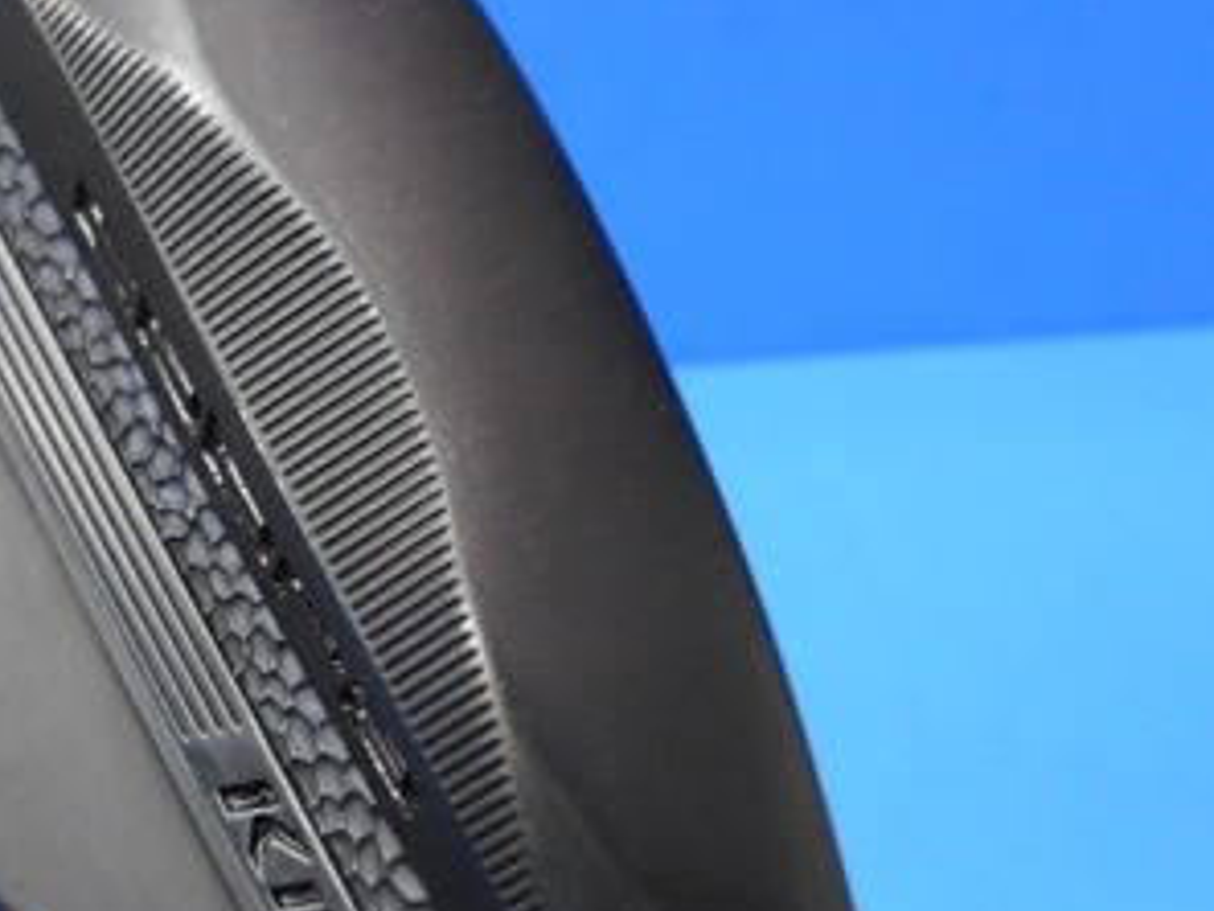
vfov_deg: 26.9
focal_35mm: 54
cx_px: 320
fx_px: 1894
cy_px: 575
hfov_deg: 34.9
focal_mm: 4.5
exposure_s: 1/30
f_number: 3.7
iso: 140
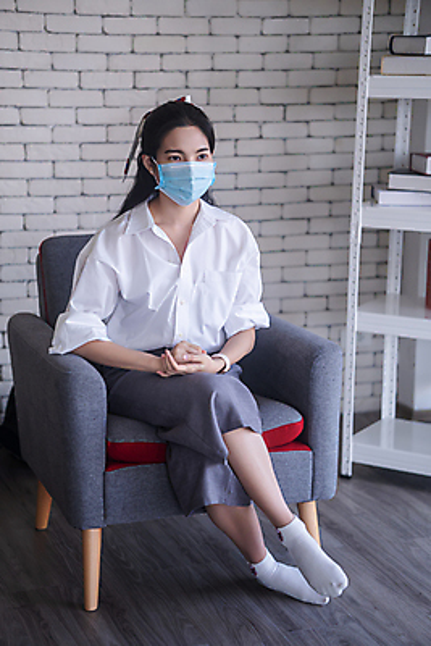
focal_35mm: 84
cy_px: 323
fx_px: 1507
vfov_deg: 24.2
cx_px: 216
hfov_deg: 16.3
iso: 200
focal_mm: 56
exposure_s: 1/250
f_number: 1.4
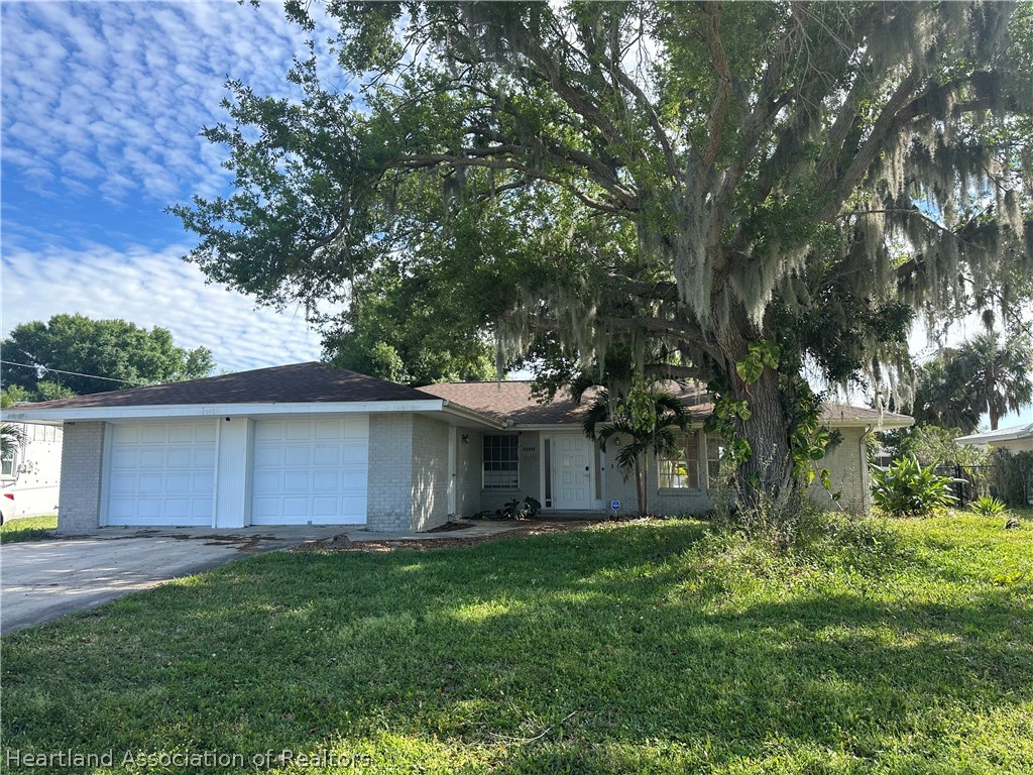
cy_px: 388
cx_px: 516
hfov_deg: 71.6
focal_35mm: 24
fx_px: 716
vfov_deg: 56.8
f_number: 1.78
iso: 80
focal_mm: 6.86
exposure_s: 1/1183
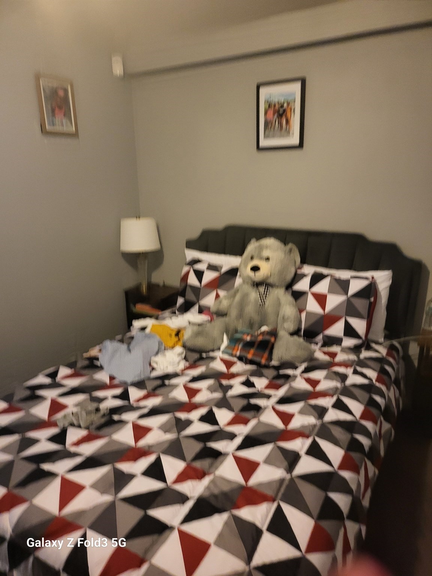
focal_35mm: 24
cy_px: 288
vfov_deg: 71.6
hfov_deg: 56.8
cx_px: 216
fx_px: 399
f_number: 1.8
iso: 500
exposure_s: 1/24
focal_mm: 5
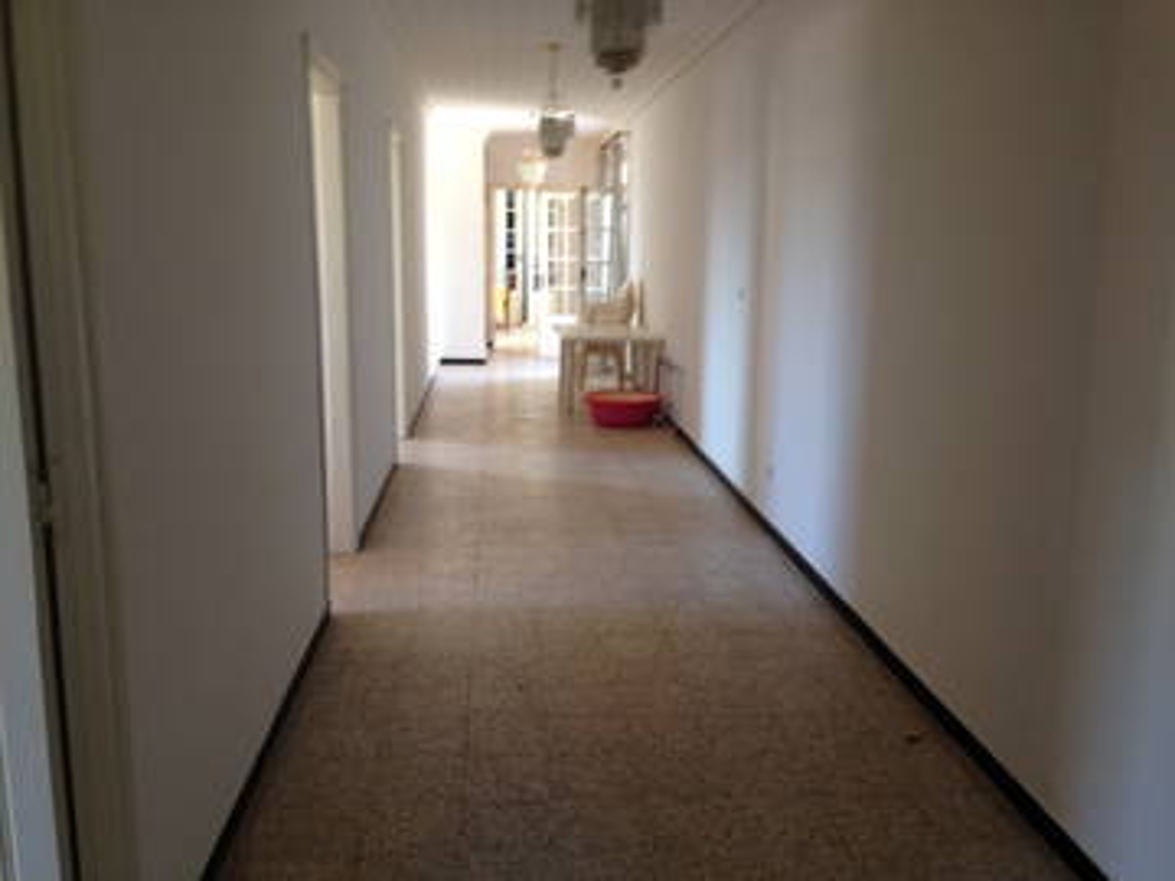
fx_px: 1120
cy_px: 440
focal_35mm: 33
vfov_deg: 42.9
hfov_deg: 55.4
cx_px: 588
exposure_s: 1/24
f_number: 2.4
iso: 50
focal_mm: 4.12
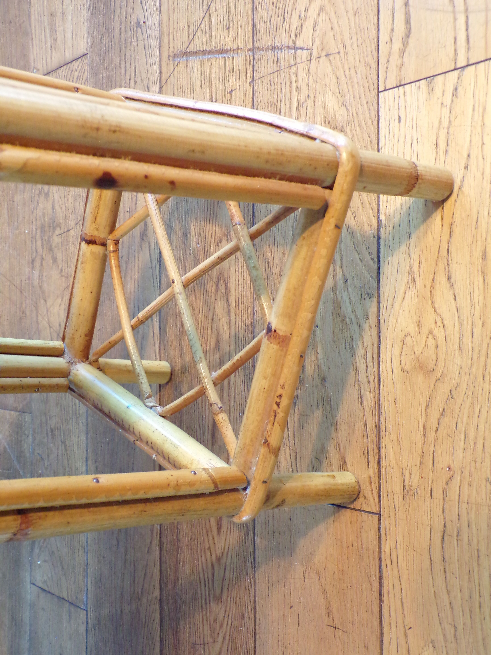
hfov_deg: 44.2
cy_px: 328
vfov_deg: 56.8
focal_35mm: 32
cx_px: 246
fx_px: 605
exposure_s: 1/17
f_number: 3.2
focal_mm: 5.8
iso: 507
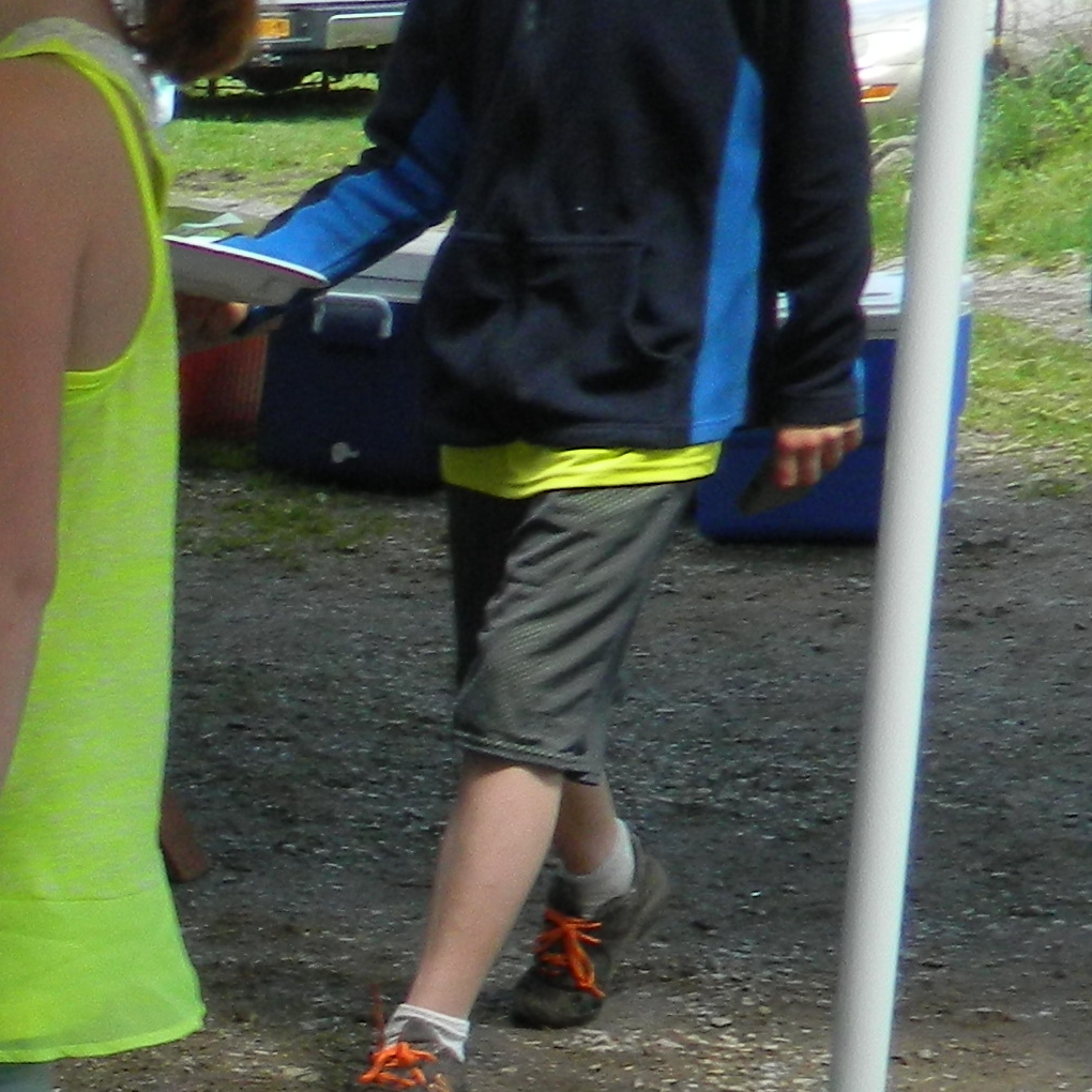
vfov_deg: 12.7
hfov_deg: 12.4
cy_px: 1631
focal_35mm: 131
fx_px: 4675
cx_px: -749
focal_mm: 6.2
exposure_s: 1/320
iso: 140
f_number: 3.3
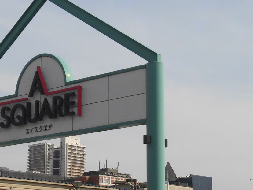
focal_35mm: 94
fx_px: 687
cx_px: 113
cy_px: 122
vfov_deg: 15.7
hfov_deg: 20.9
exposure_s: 1/250
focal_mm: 6.77
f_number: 9.3
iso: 100
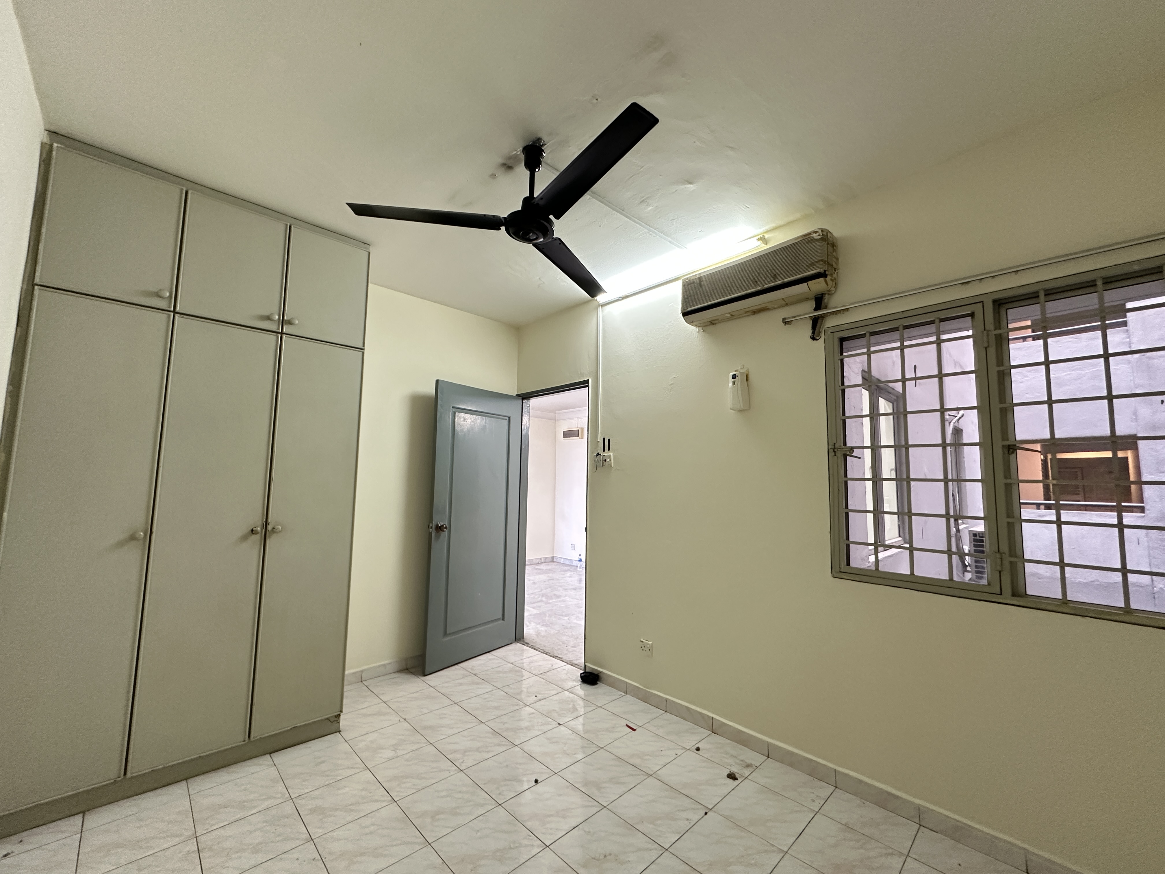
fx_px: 471
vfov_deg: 85.7
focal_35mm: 14
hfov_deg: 102.1
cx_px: 582
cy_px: 437
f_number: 2.2
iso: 400
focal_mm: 2.22
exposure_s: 1/50
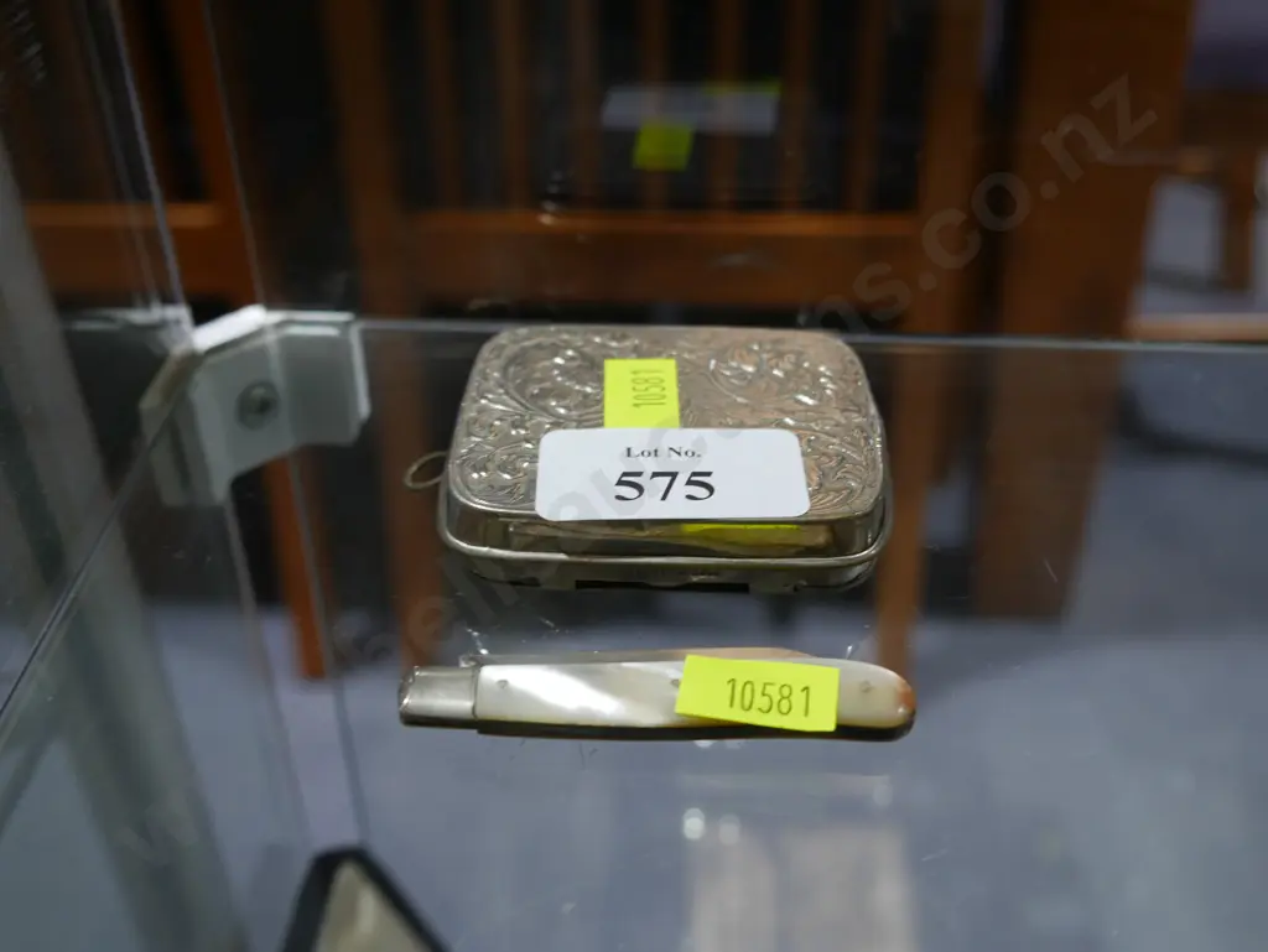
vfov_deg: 37.8
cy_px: 476
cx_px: 634
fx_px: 1393
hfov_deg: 49.0
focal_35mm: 38
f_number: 4.1
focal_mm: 19
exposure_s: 1/60
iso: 320
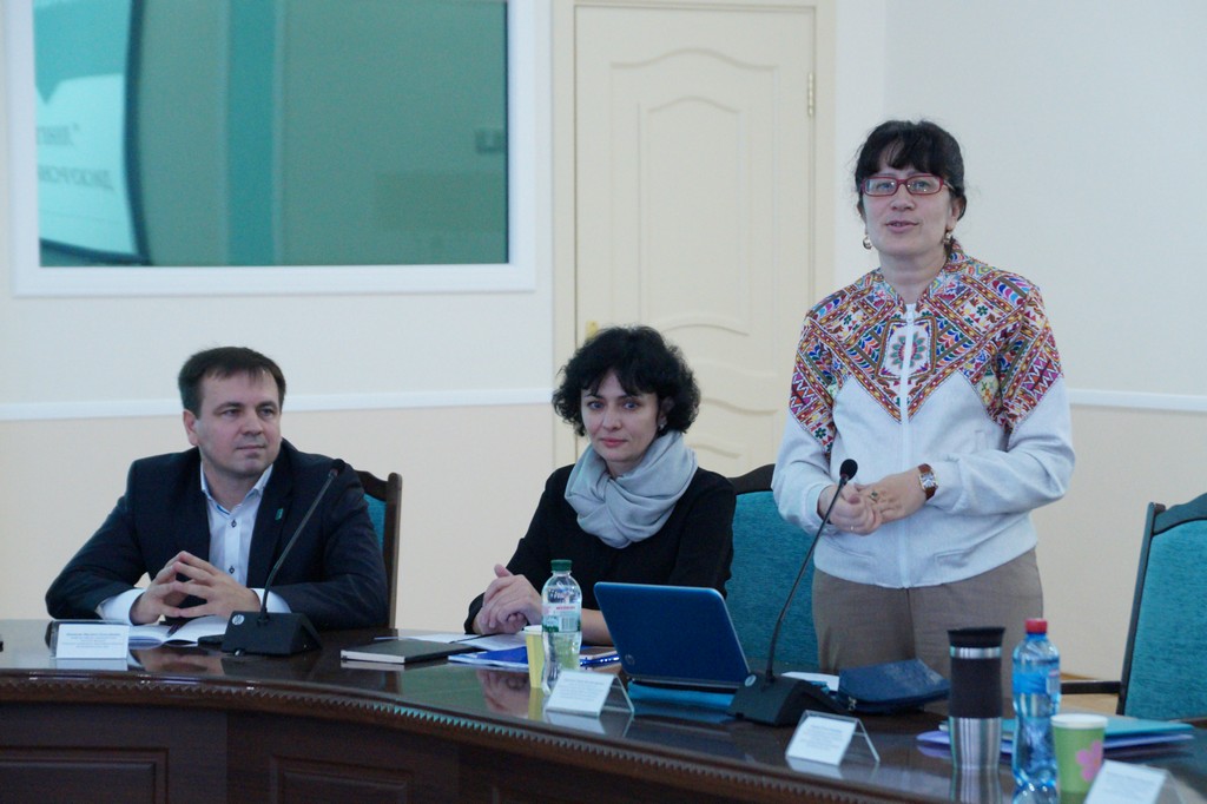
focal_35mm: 128
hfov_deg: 16.1
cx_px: 604
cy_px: 402
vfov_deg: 10.7
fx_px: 4273
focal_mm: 85
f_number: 5.6
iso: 3200
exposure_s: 1/30
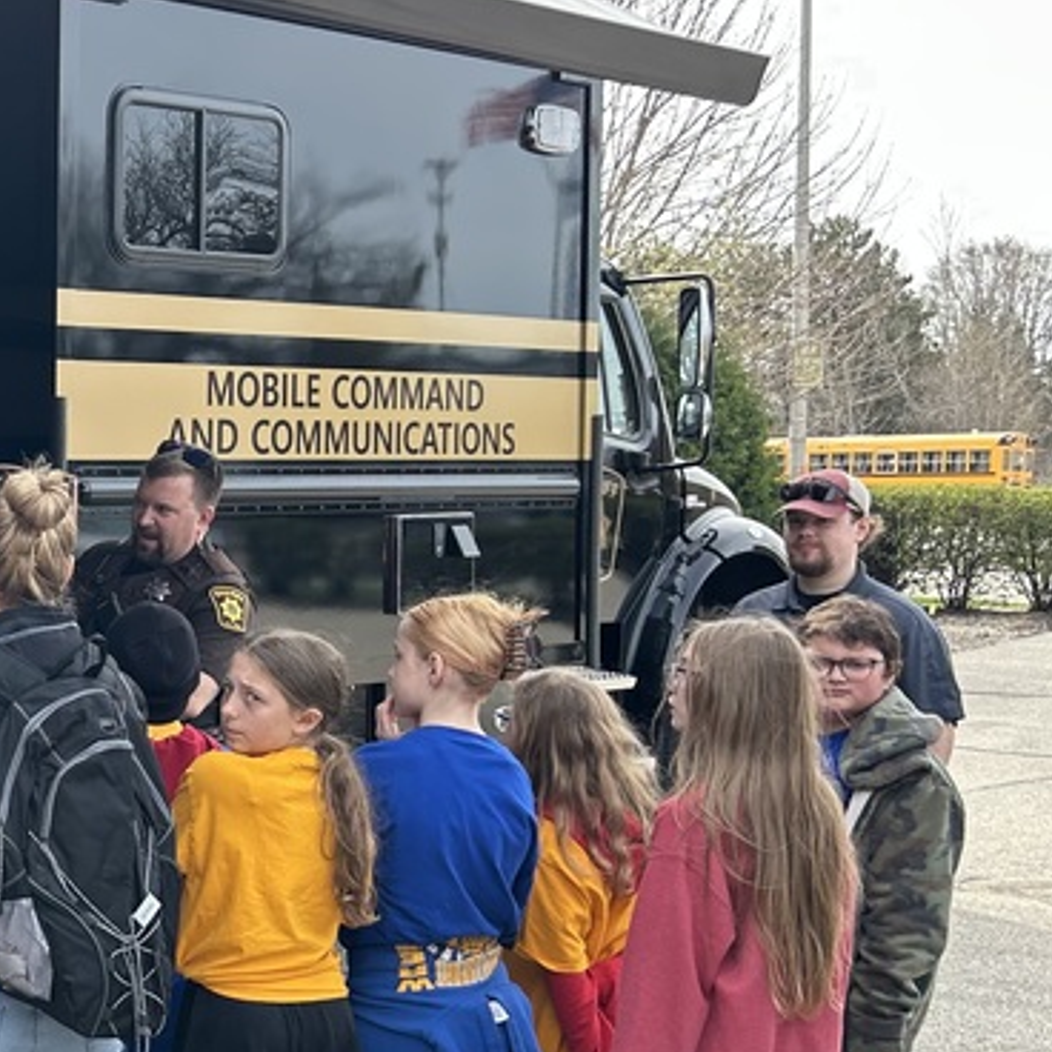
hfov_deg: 23.7
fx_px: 2201
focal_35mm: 64
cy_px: 655
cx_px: -309
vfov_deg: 26.8
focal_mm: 5.7
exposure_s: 1/604
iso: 50
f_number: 1.5
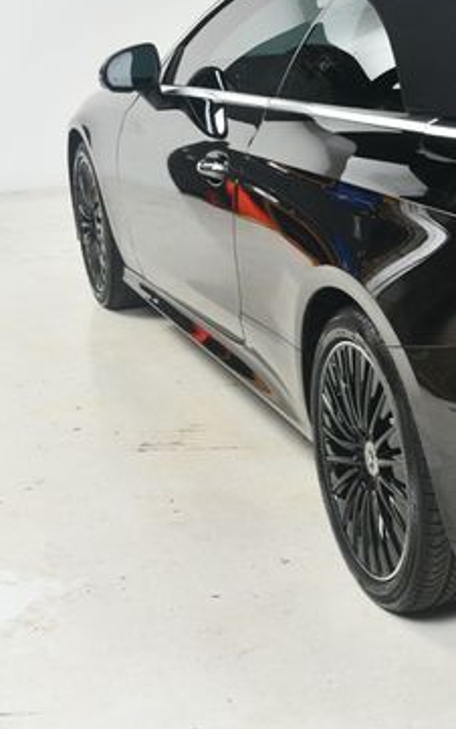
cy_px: 309
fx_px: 1291
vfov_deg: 31.5
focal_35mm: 65
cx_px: 642
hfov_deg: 18.2
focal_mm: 24
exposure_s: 1/160
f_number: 9
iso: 100
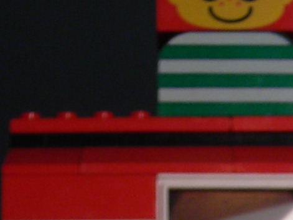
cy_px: 556
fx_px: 1769
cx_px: 338
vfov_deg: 6.7
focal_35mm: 209
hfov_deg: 9.4
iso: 50
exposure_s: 1/33.1
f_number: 3.2
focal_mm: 6.3
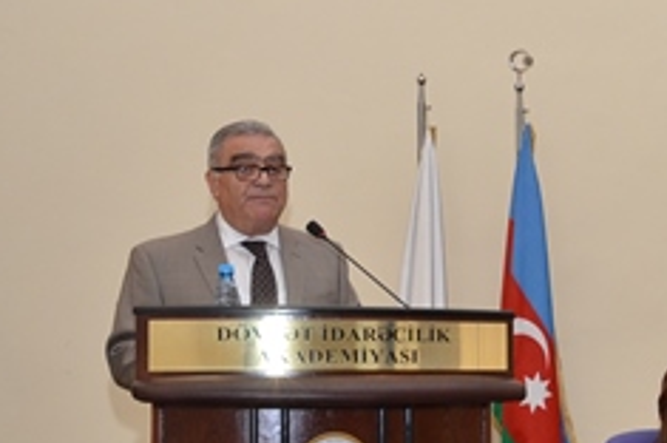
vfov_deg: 13.9
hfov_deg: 19.6
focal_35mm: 98
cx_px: 803
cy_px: 344
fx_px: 1813
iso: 800
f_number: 8
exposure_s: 1/125
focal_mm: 24
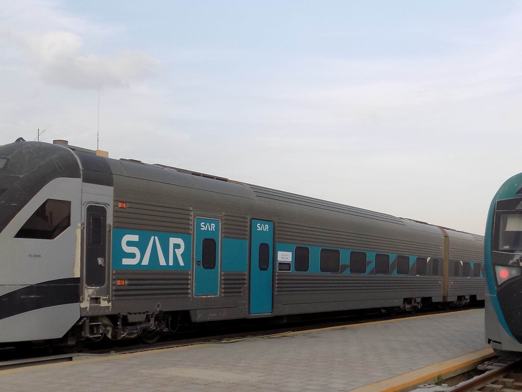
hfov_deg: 41.1
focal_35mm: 46
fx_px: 694
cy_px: 284
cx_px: 302
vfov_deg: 31.1
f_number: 3.1
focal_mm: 4
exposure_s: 1/250
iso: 80
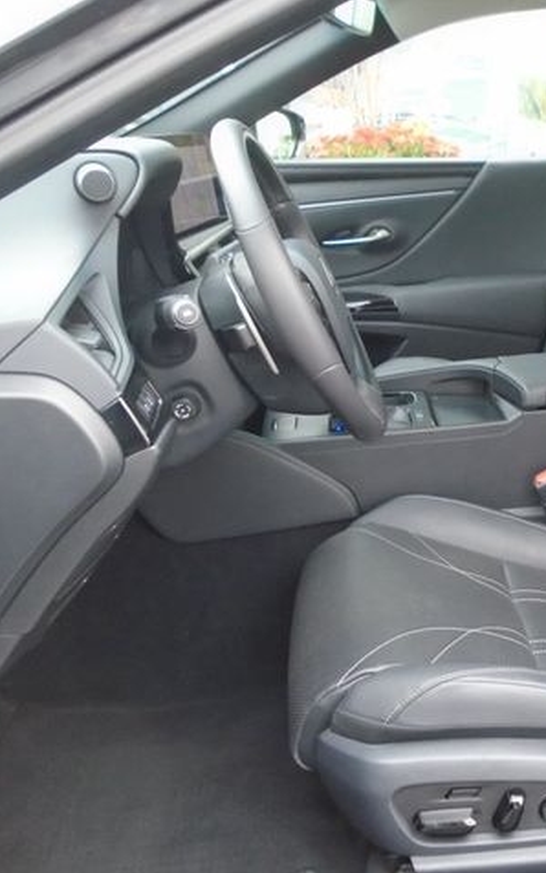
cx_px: 511
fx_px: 881
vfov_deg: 52.8
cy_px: 436
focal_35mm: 37
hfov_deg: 32.4
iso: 320
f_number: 3.2
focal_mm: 4.6
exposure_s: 1/30
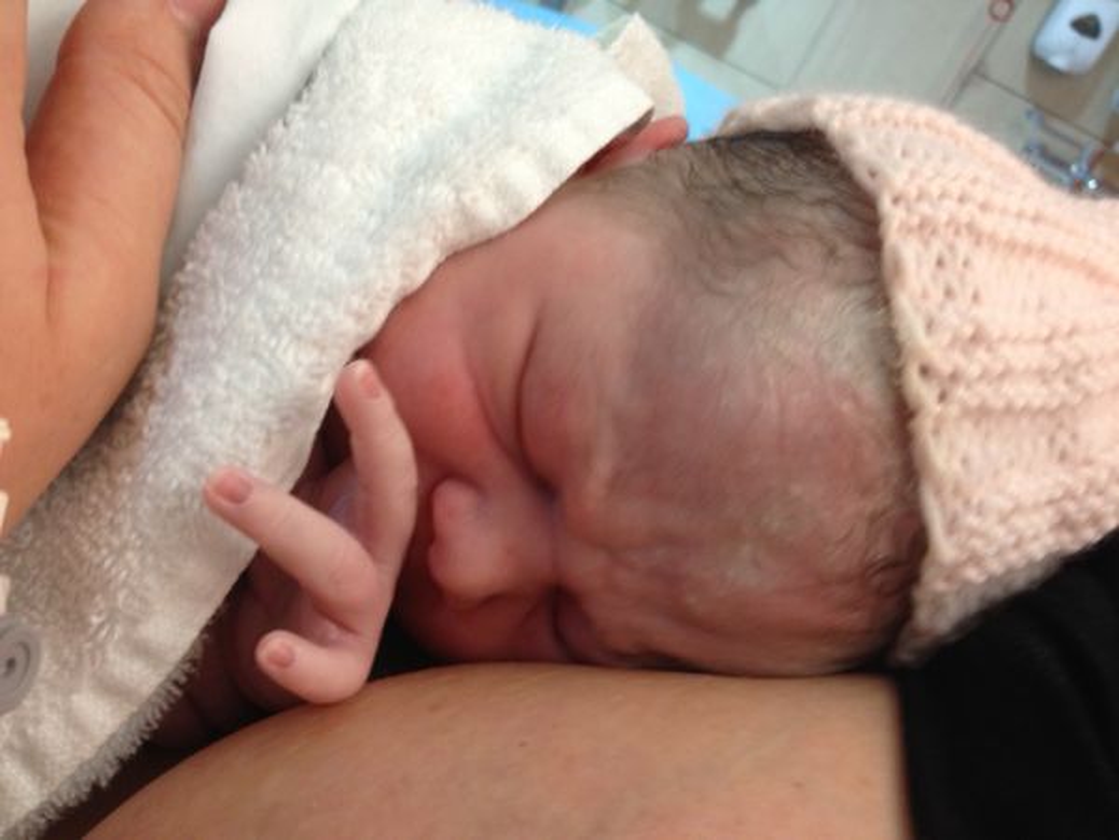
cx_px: 560
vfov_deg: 40.7
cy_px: 420
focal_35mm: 35
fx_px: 1131
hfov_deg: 52.6
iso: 125
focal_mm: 4.28
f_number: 2.4
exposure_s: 1/20
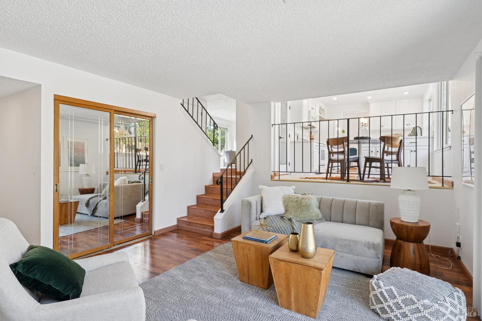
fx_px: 254
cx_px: 241
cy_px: 160
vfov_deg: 64.5
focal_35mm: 19
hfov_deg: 86.9
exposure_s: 1/4
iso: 200
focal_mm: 19
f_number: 11
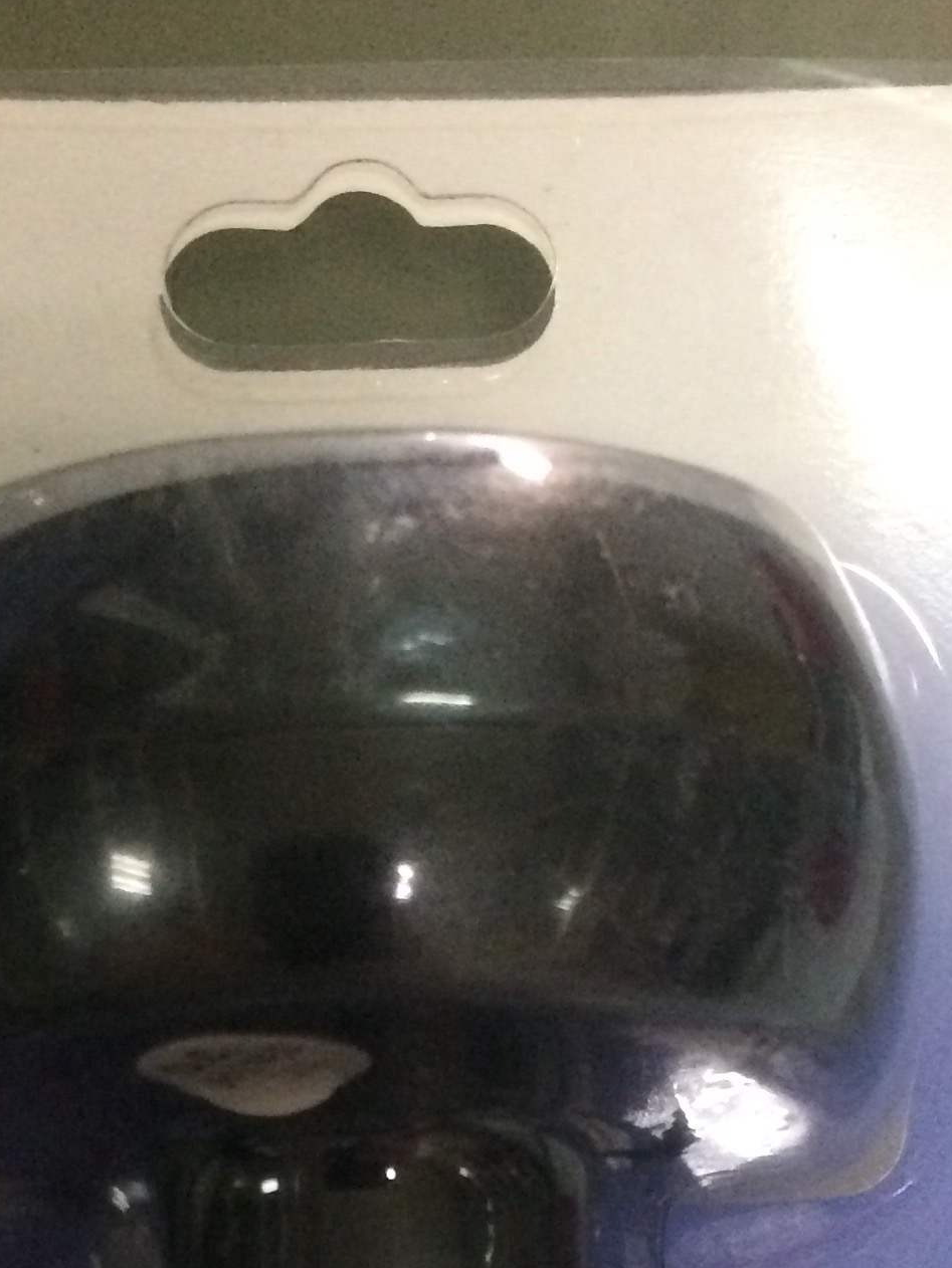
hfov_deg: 19.6
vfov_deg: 24.4
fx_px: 2749
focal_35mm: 75
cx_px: 433
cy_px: 1373
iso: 250
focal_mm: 4.15
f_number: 2.2
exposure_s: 1/25
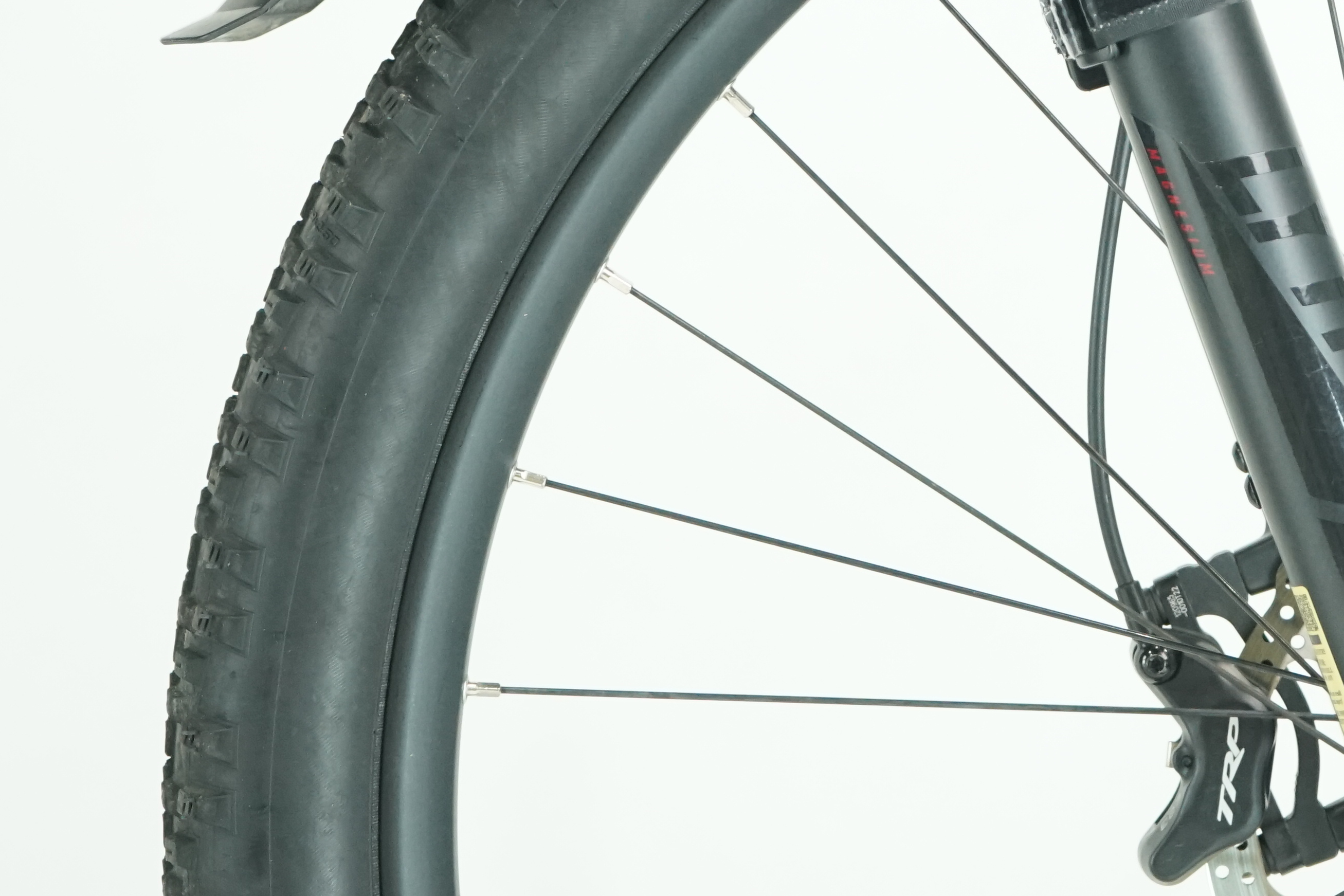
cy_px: -36
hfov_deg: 14.6
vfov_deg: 9.7
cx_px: 1066
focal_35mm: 140
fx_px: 5227
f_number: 5.6
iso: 2500
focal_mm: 61
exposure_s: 1/200
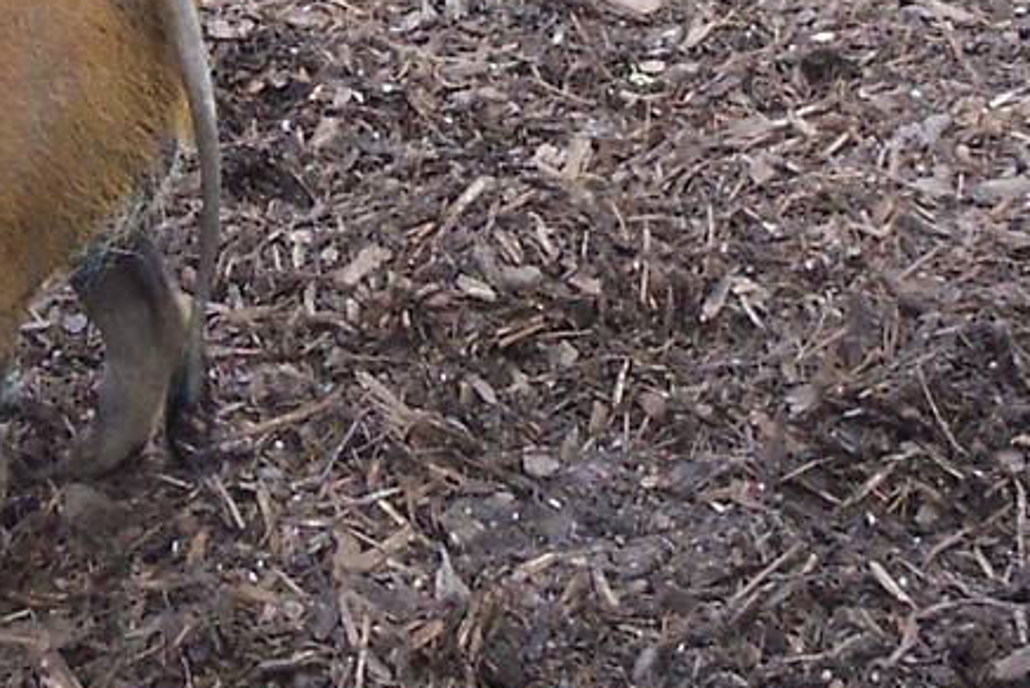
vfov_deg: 8.0
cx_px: 219
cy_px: -18
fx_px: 4924
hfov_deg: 11.9
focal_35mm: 172
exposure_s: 1/90
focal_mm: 9.8
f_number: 3.1
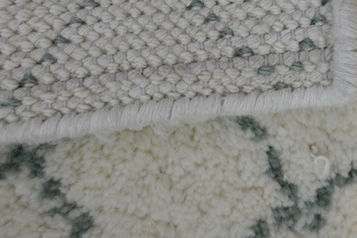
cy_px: 26
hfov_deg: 27.9
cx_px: 282
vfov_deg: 18.9
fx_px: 704
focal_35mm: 71
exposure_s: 1/100
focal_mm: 24
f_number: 5
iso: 400
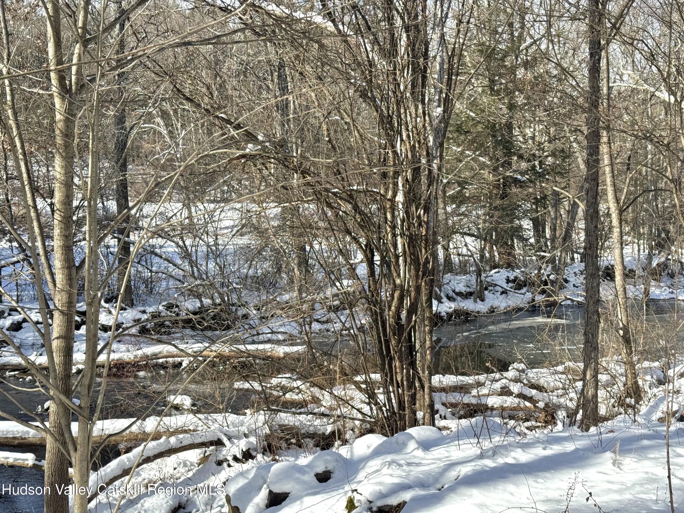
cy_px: 256
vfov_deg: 30.3
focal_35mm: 48
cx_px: 342
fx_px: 948
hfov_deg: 39.7
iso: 64
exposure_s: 1/2252
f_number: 1.78
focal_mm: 6.76
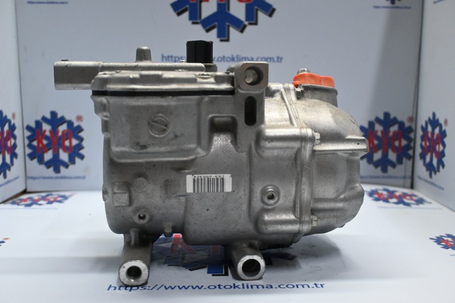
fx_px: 464
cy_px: 152
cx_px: 228
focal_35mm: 37
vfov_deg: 36.2
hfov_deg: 52.2
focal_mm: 24.5
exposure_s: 1/125
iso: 1250
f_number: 4.2
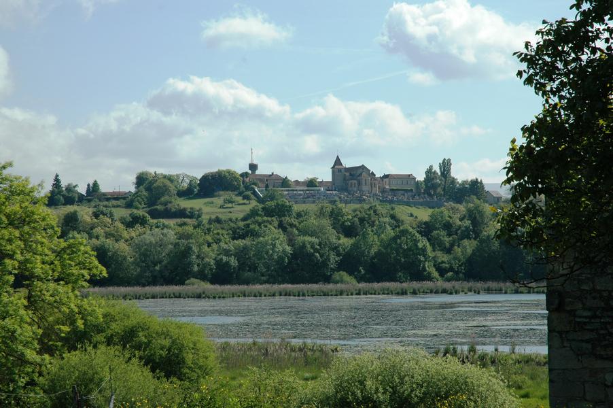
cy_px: 204
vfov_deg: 13.0
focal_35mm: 105
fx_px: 1787
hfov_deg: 19.5
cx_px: 306
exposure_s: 1/400
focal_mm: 70
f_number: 10
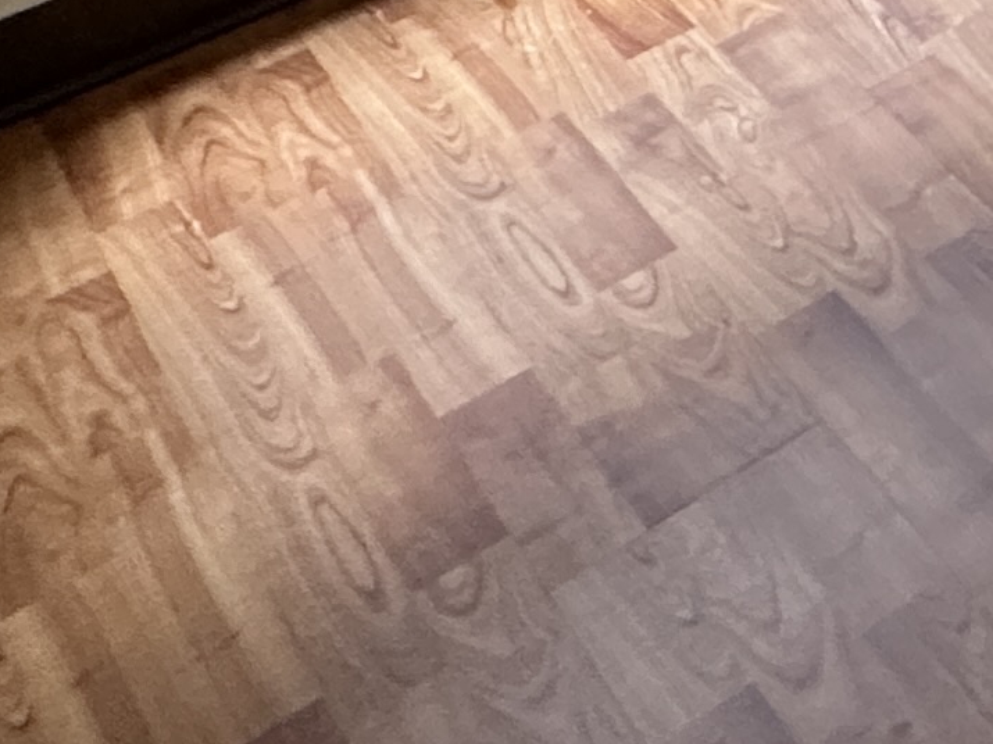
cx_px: 2015
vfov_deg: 14.2
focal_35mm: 79
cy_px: -929
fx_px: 2266
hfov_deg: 17.4
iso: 250
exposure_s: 1/60
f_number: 2.2
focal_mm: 2.22
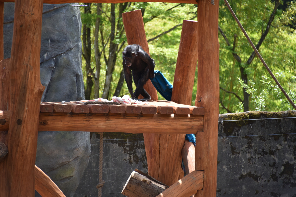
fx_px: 2467
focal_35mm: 300
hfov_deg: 6.9
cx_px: 148
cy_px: 98
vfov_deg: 4.6
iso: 400
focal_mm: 300
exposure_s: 1/640
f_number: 5.6
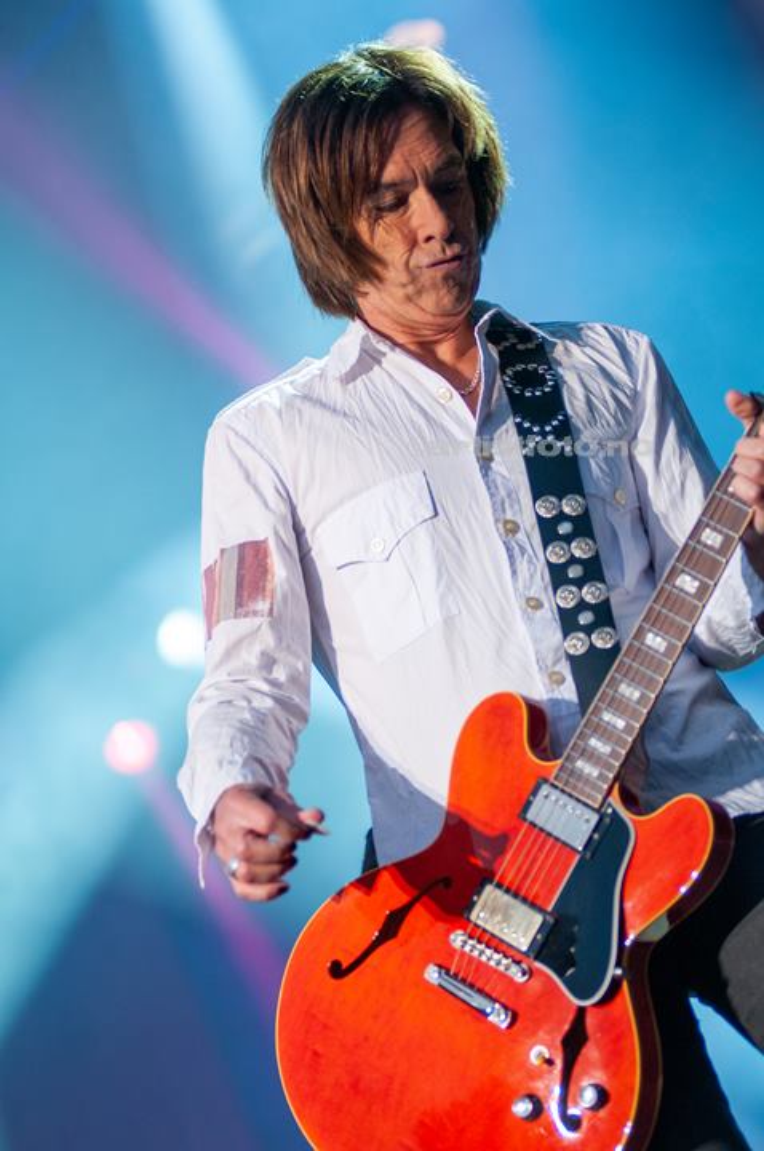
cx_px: 382
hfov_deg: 10.6
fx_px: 4118
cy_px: 576
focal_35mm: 129
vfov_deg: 15.9
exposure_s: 1/800
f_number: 2.8
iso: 500
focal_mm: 86
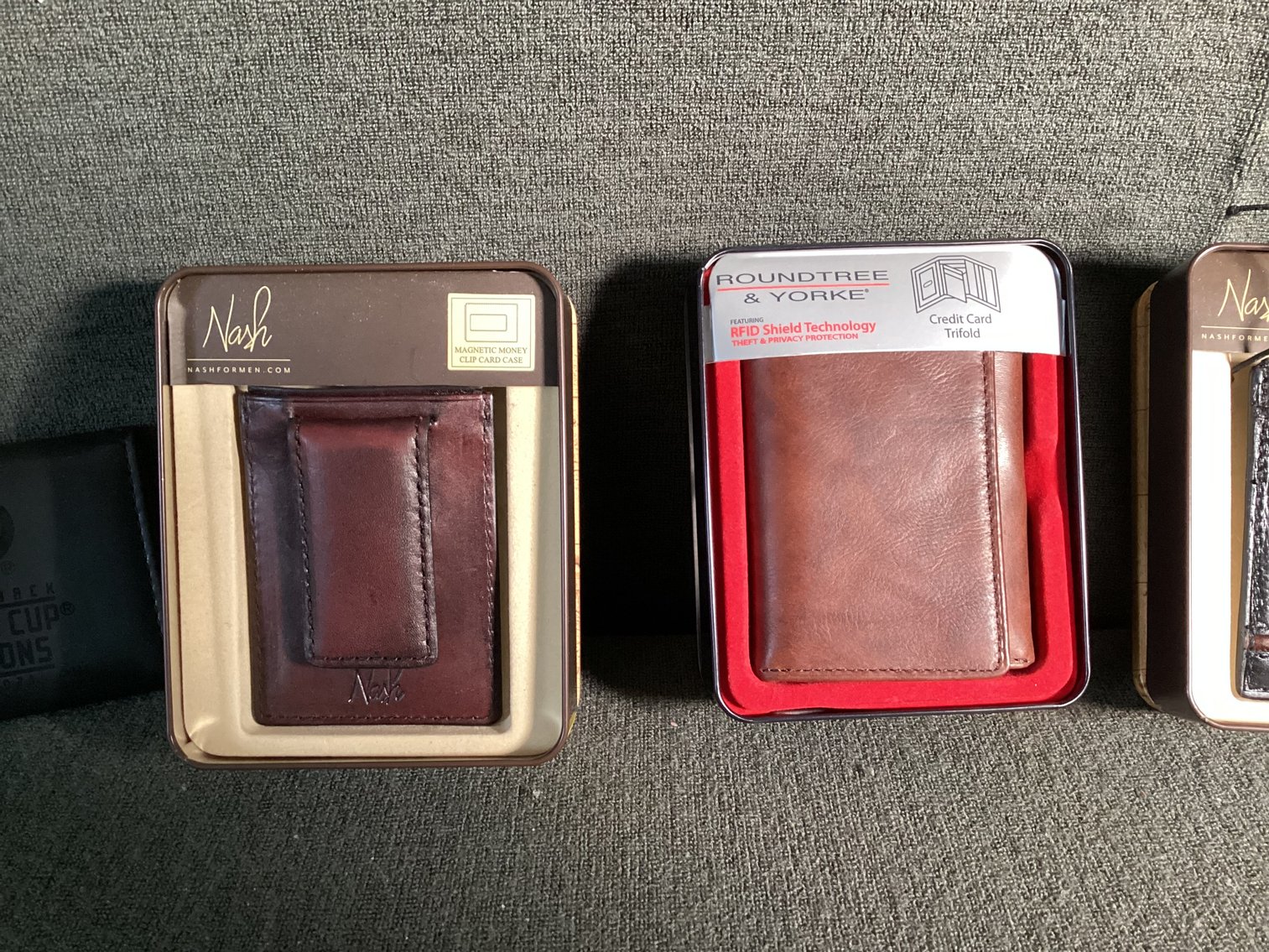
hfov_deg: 58.3
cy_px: 476
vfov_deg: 45.4
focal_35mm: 31
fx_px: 1137
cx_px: 634
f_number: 2.4
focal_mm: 3.3
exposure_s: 1/33
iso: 320
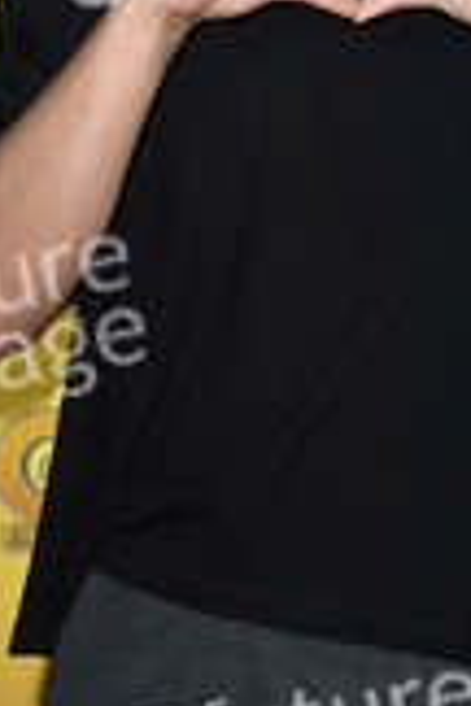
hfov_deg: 5.7
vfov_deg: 8.5
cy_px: 122
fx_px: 4749
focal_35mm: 242
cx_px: 397
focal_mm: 98
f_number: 5.6
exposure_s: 1/250
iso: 640
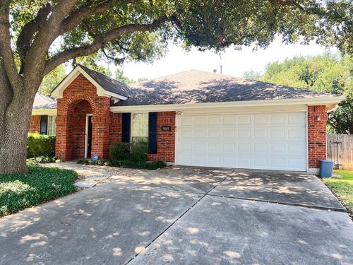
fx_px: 265
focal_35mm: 26
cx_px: 176
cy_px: 132
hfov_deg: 67.3
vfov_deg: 53.1
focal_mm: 5.7
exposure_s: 1/184
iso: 50
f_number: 1.5
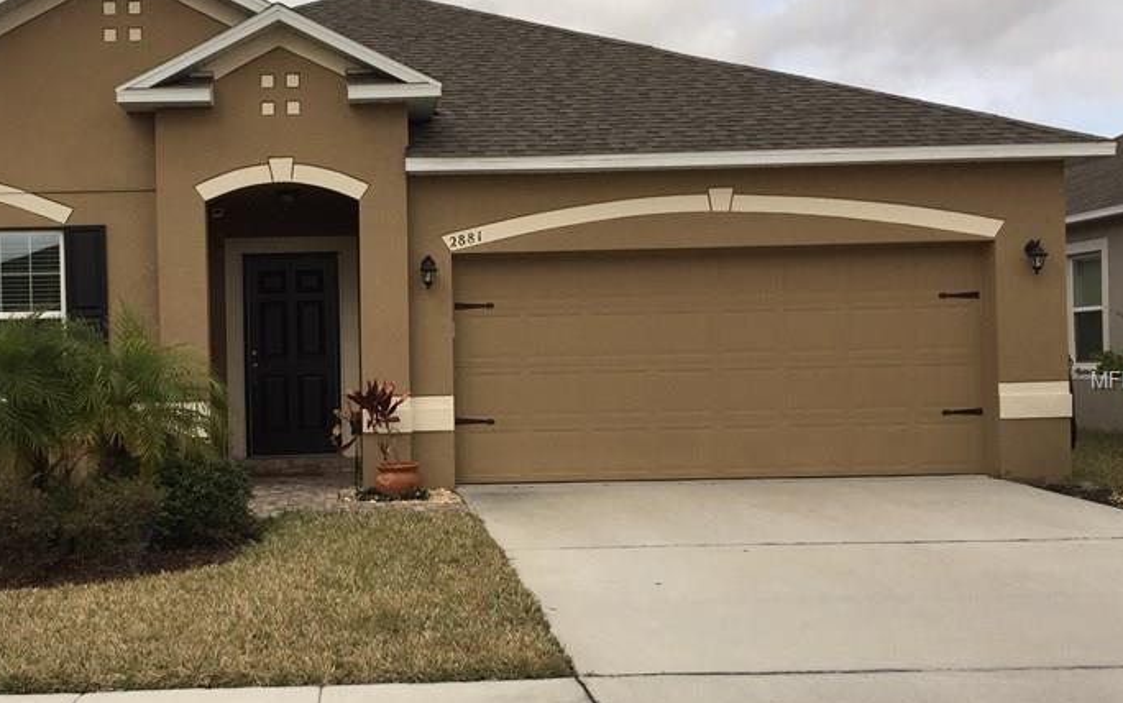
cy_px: 381
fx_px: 1408
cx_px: 350
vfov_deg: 28.0
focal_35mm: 46
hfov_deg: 42.7
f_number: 2.2
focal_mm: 4.15
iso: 40
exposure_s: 1/2639
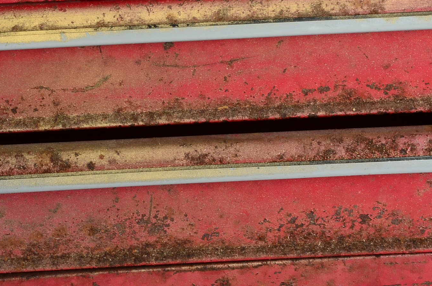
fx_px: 3436
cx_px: 167
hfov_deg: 7.2
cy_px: 75
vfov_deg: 4.8
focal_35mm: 287
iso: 200
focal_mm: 105
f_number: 22
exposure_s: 1/200
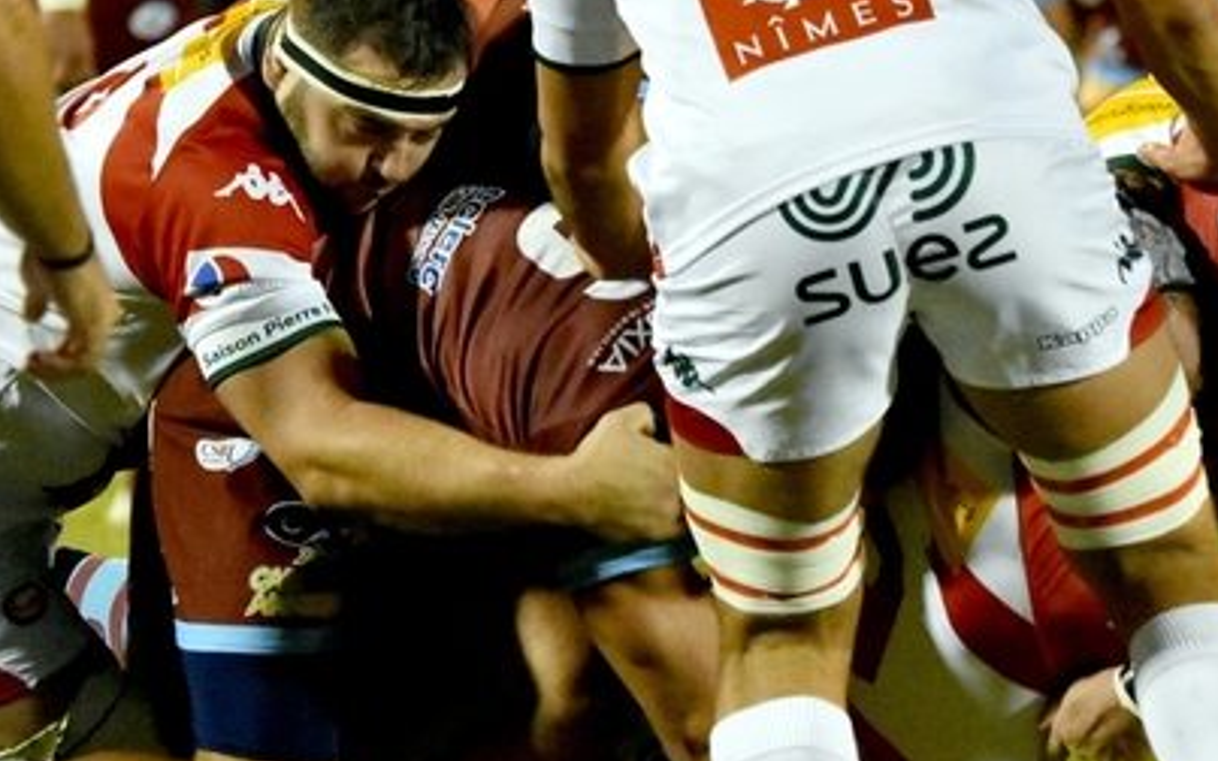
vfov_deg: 2.1
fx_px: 21148
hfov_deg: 3.3
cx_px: 478
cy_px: 148
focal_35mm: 637
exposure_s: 1/500
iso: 6400
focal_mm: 210
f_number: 5.3
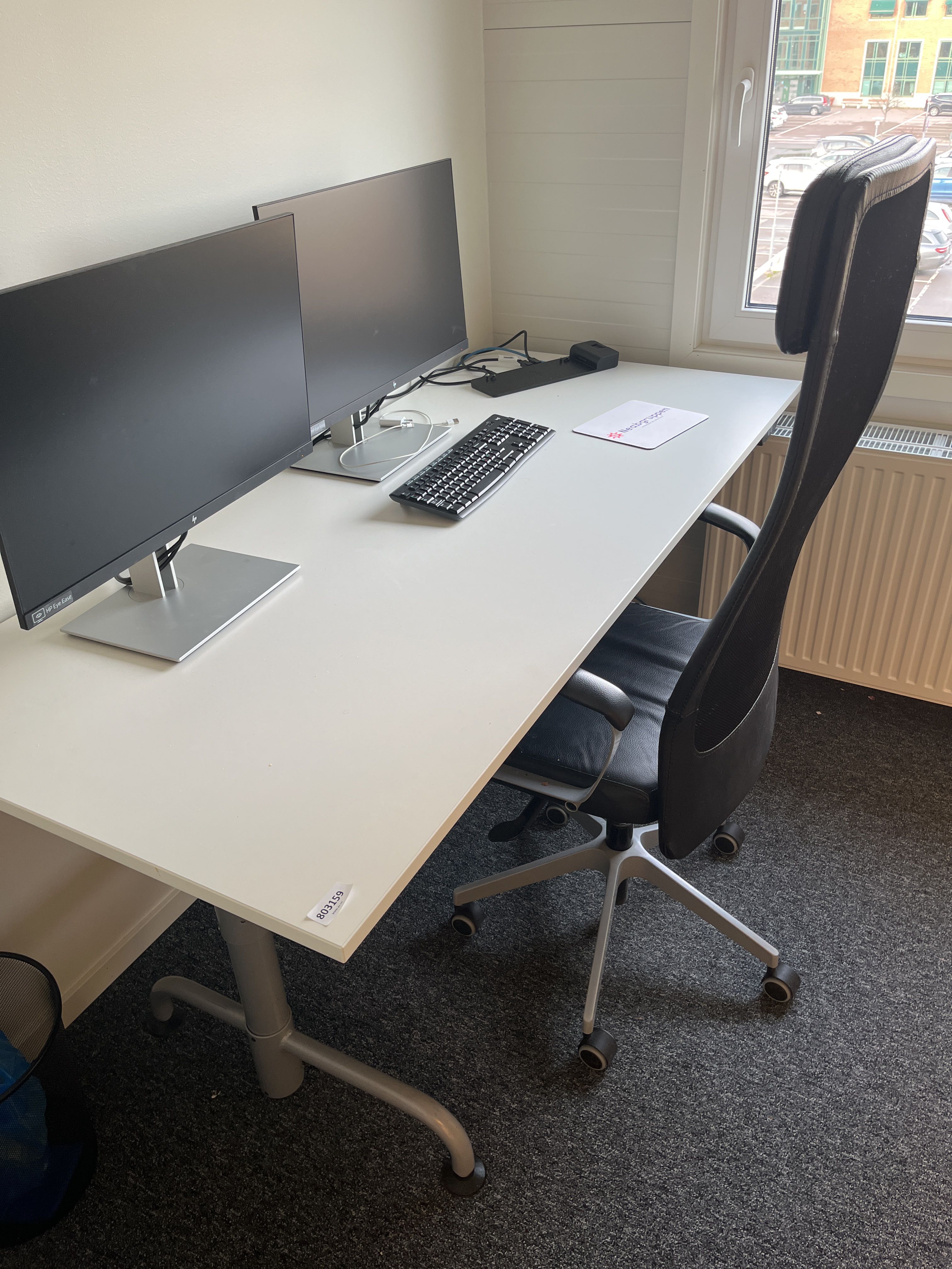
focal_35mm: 26
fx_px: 953
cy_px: 634
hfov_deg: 53.1
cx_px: 476
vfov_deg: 67.3
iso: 64
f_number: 1.6
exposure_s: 1/50
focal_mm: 5.1
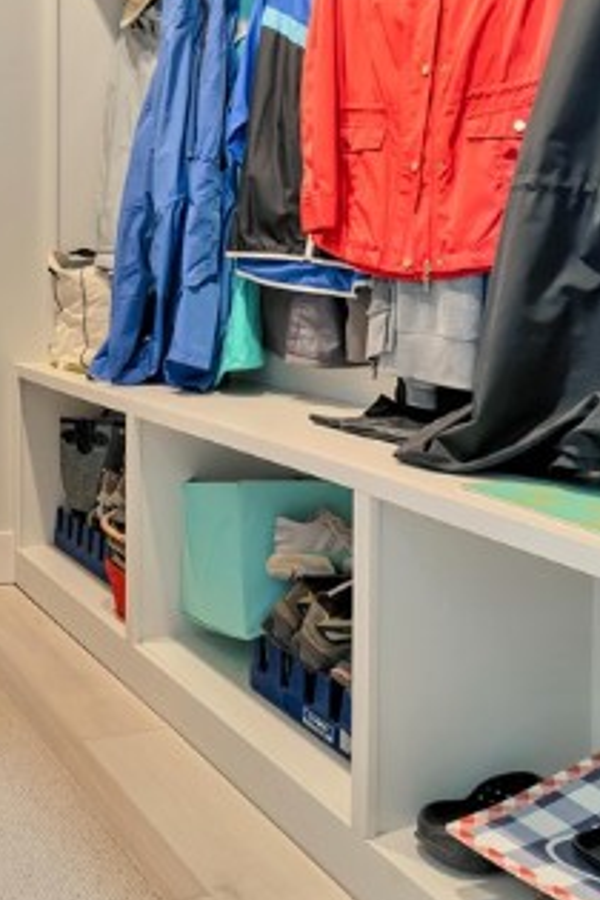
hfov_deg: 30.6
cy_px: 283
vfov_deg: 48.5
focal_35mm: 39
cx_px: -60
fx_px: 975
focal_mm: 16
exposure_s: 1
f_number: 7.1
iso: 80
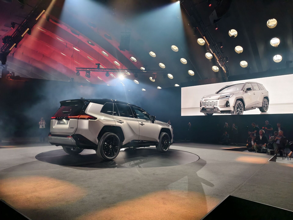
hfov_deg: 73.9
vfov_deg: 58.9
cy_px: 110
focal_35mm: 23
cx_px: 146
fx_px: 195
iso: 279
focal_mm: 6.54
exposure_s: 1/420
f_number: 1.57
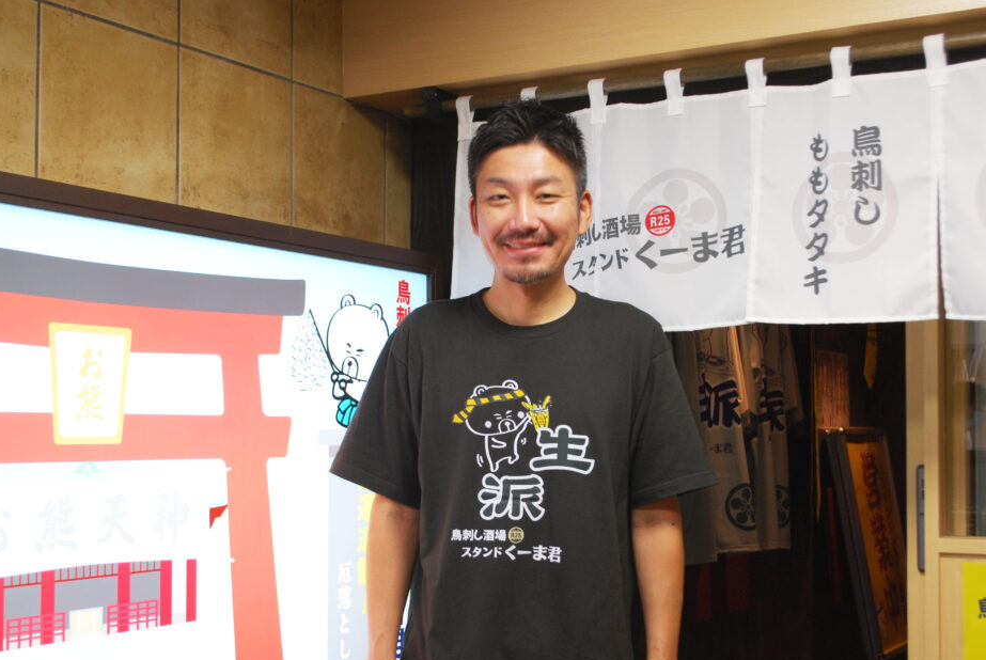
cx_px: 512
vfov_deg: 26.1
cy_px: 356
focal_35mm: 52
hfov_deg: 38.1
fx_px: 1426
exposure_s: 1/30
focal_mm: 32
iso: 280
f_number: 4.8
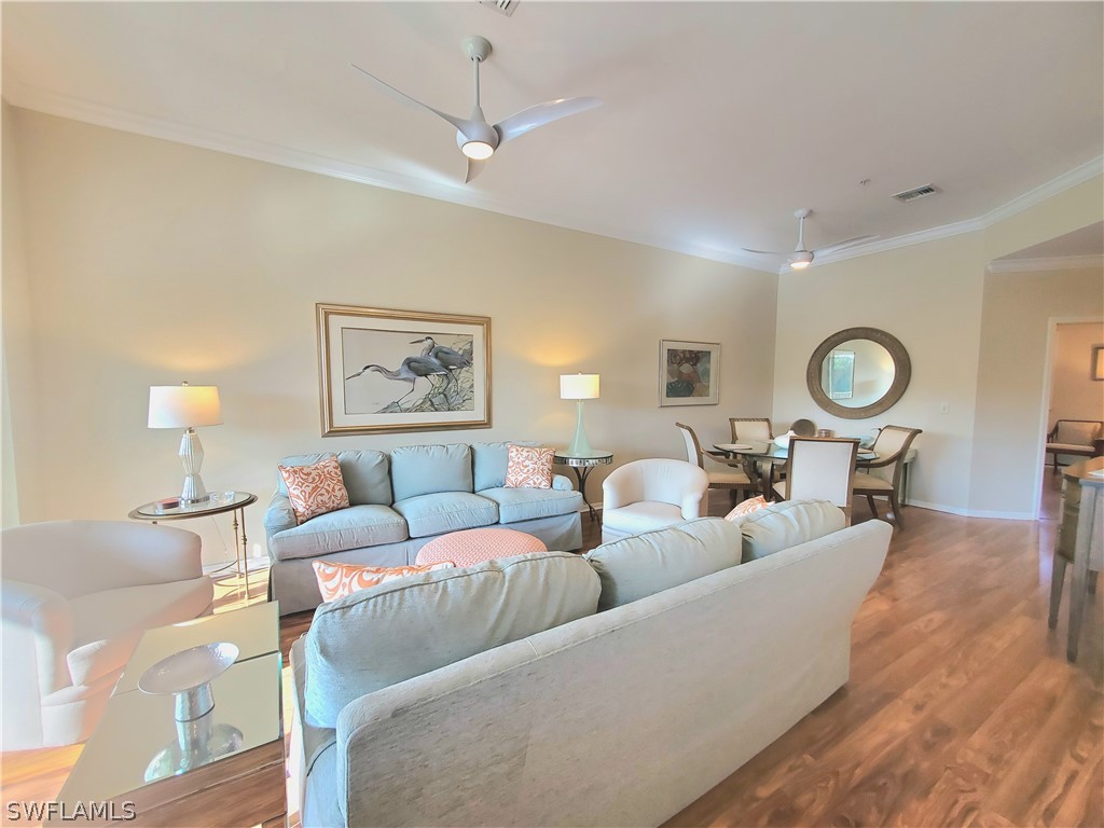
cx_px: 552
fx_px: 415
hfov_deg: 106.2
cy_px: 414
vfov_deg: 89.9
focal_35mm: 13
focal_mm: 1.8
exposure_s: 1/60.2
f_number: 2.2
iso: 80
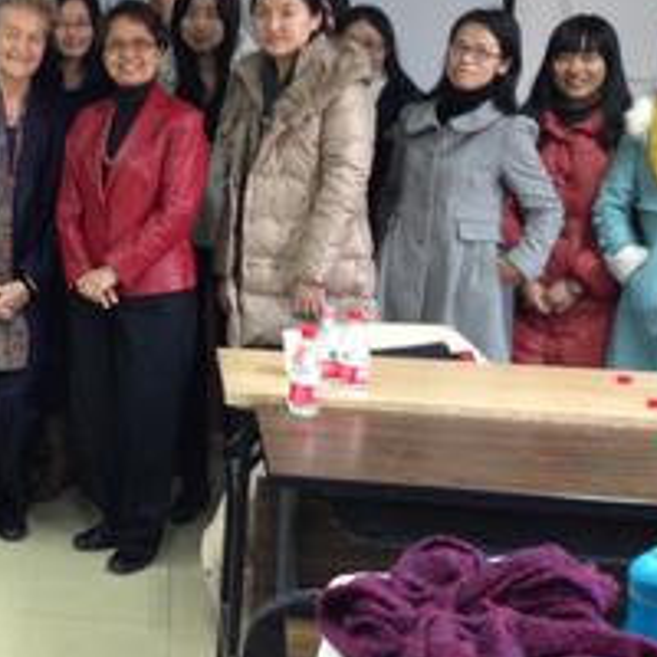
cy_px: 172
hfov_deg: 22.7
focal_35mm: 73
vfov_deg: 23.5
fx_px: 1568
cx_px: -7
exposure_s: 1/20
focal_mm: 4.12
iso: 200
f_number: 2.4
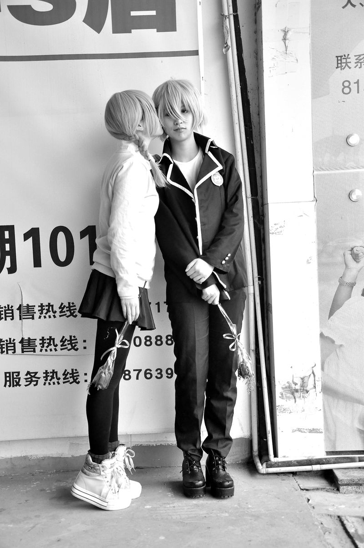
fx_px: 730
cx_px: 182
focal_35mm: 48
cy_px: 274
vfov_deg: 41.2
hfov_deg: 28.0
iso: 1000
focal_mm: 32
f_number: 4.2
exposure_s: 1/80
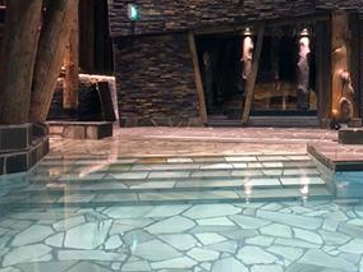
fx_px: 514
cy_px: 97
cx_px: 275
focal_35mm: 49
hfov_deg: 37.9
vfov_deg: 29.5
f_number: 2.2
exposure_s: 1/17
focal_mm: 4.15
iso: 200
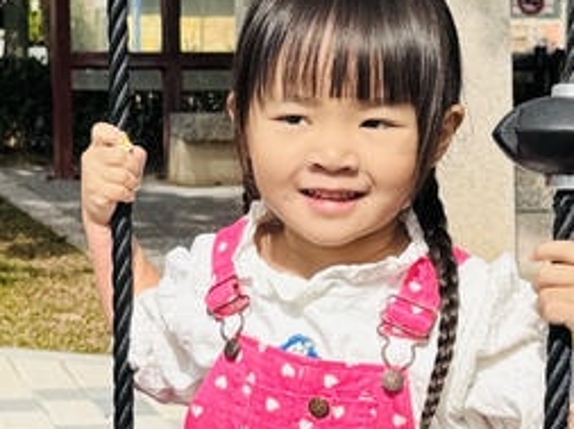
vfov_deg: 13.0
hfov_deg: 17.2
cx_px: 141
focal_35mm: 114
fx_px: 1888
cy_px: 229
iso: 80
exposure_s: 1/3096
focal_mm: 6.76
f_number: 1.78
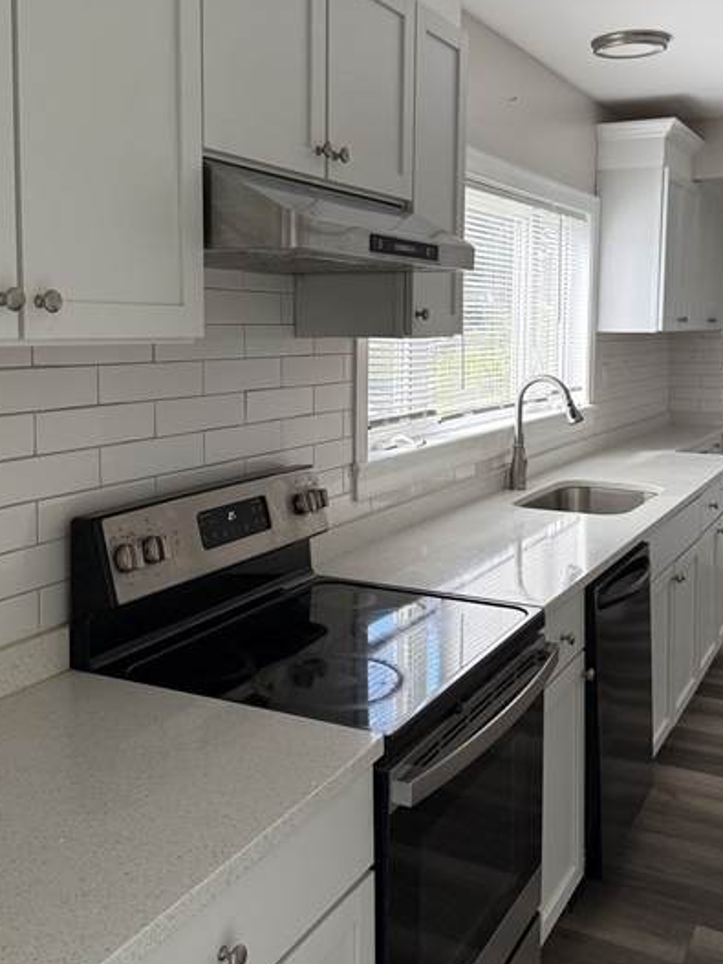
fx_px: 975
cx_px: 368
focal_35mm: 35
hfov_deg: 40.7
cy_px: 390
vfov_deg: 52.3
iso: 200
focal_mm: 6.76
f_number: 1.78
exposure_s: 1/230
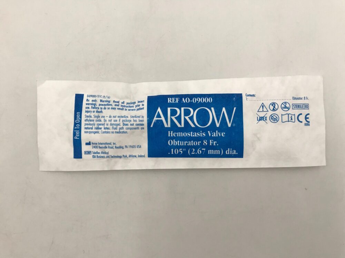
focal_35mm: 28
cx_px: 172
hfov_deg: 63.4
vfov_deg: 49.7
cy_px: 129
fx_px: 279
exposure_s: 1/40
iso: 25
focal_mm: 3.99
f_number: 1.8
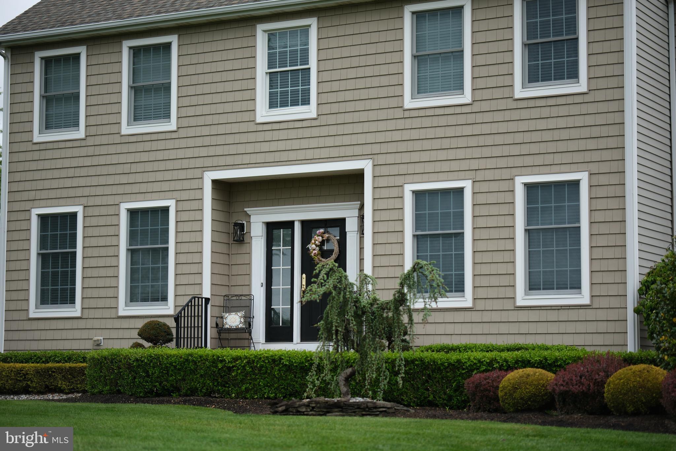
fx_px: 1577
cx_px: 338
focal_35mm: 84
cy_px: 226
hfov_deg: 24.2
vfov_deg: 16.3
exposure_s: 1/2400
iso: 125
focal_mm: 56
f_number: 1.2
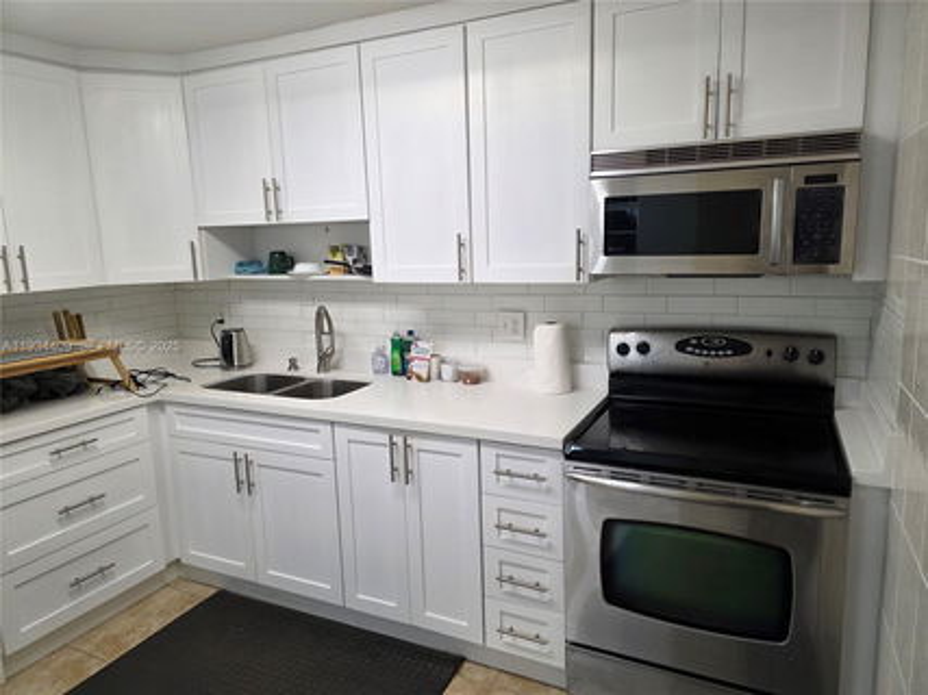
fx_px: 616
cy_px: 348
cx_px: 464
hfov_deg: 73.9
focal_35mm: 23
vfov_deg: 58.9
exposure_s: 1/120
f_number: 1.7
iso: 160
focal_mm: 6.3
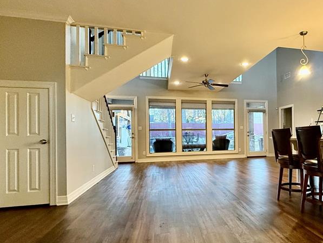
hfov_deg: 68.8
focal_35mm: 24
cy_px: 132
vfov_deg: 56.7
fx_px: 224
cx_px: 225
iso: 500
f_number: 2.2
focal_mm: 2.22
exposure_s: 1/58
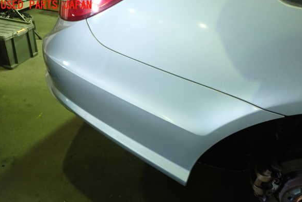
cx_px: 153
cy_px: 116
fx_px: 268
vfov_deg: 41.0
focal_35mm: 32
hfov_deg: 58.7
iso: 400
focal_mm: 5.4
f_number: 2.3
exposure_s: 1/30
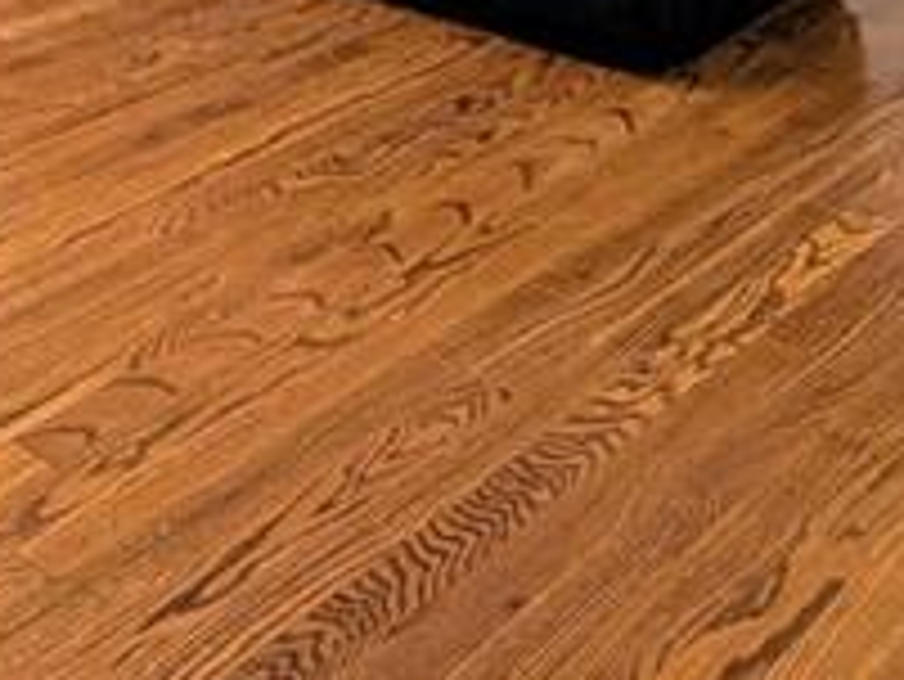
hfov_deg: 26.5
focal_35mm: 66
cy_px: -473
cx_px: -142
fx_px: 1725
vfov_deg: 18.4
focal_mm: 1.95
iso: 59
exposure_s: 1/60
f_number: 2.2
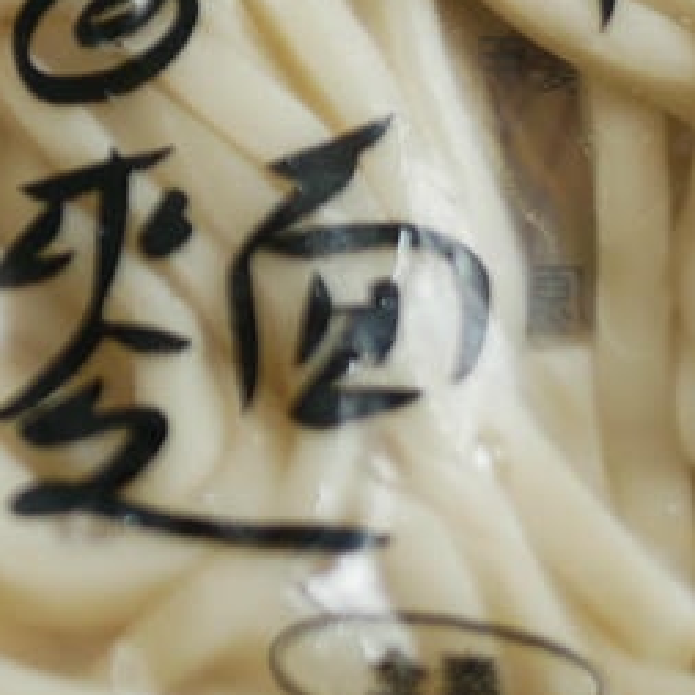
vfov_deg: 10.3
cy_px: 38
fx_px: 3816
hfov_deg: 10.1
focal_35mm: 168
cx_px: -291
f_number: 2.2
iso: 200
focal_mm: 20
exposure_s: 1/200
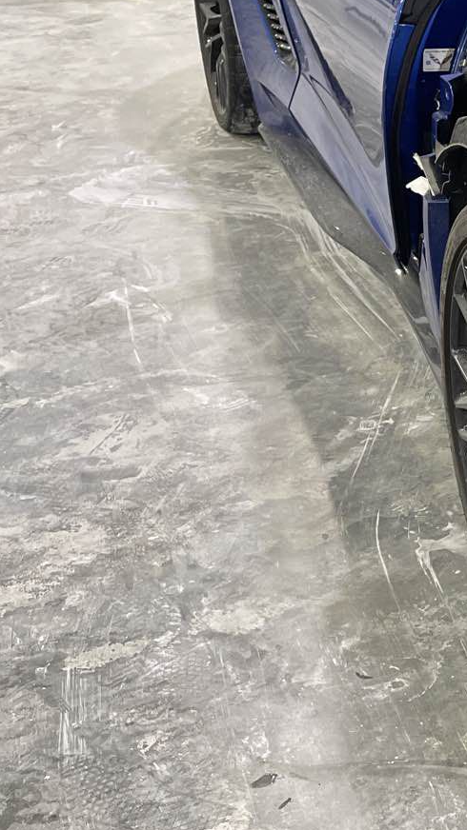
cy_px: 218
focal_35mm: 64
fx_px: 1410
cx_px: 928
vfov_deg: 32.3
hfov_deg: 15.2
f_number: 1.6
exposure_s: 1/60
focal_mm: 5.1
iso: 160
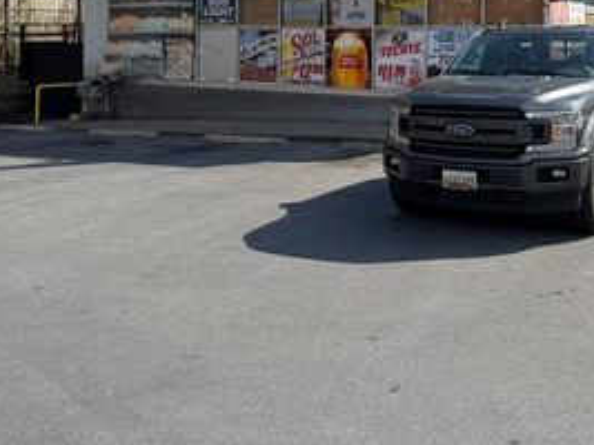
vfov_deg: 30.5
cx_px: 405
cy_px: 30
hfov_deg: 41.4
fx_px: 772
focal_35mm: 45
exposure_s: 1/4167
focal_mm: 6.76
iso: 80
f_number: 1.78
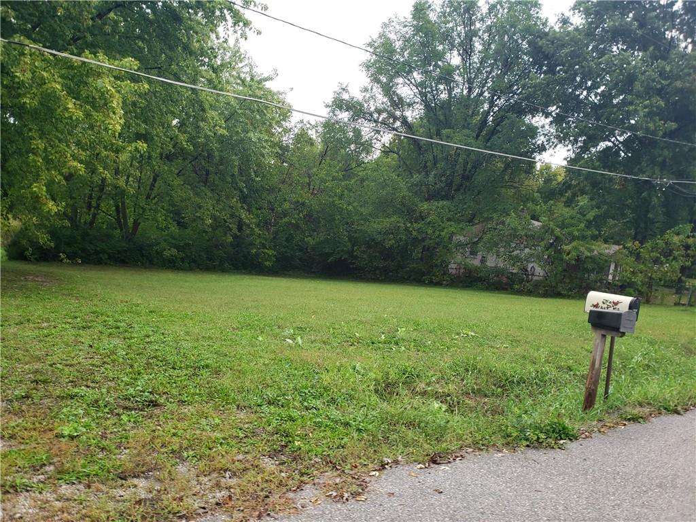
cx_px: 348
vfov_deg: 53.1
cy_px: 261
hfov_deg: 67.3
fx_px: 523
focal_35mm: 26
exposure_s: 1/100
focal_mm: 4.3
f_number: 2.4
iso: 80
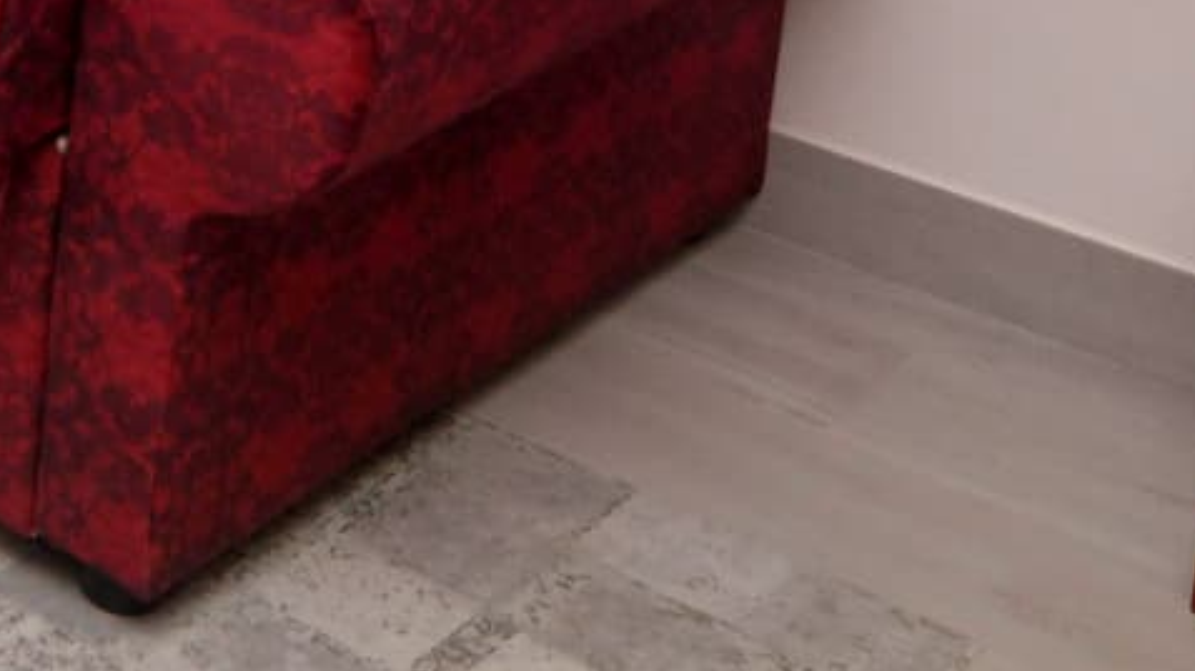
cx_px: -351
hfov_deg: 23.7
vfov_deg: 13.1
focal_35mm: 79
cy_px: -702
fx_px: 2503
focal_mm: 12
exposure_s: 1/250
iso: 500
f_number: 6.3
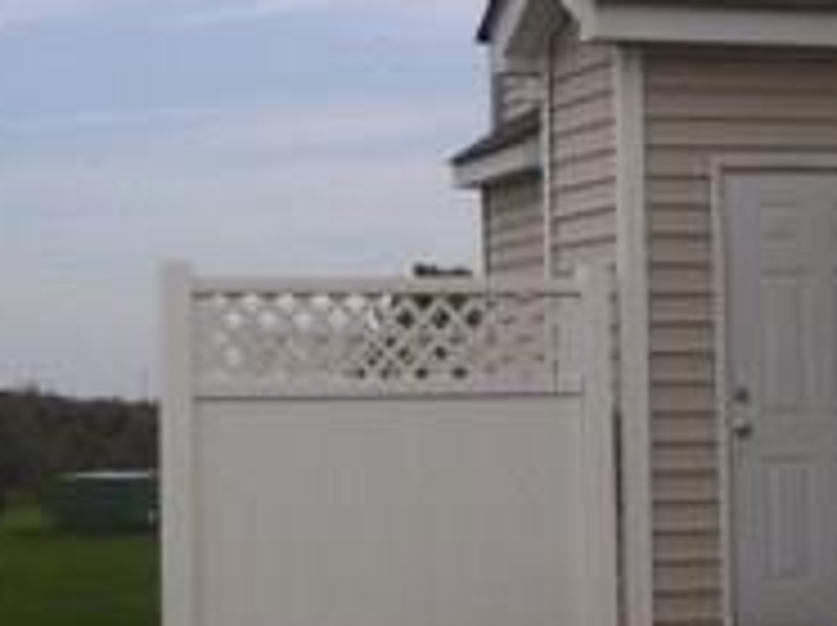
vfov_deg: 12.4
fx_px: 2825
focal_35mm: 117
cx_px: 328
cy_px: -36
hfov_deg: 16.8
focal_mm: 5.6
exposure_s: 1/1000
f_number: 4.8
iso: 80
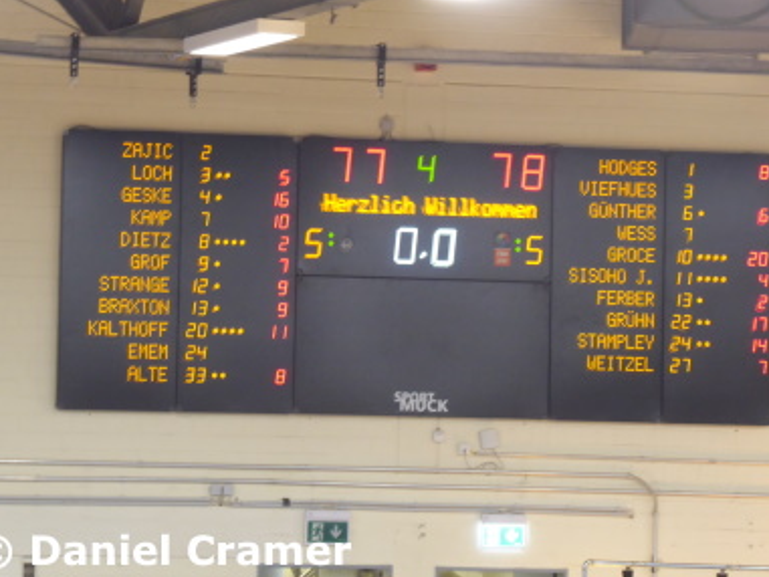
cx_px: 420
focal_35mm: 236
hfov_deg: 8.4
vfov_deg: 6.3
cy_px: 240
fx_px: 5244
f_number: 5.6
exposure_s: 1/10
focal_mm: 35.8
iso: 400
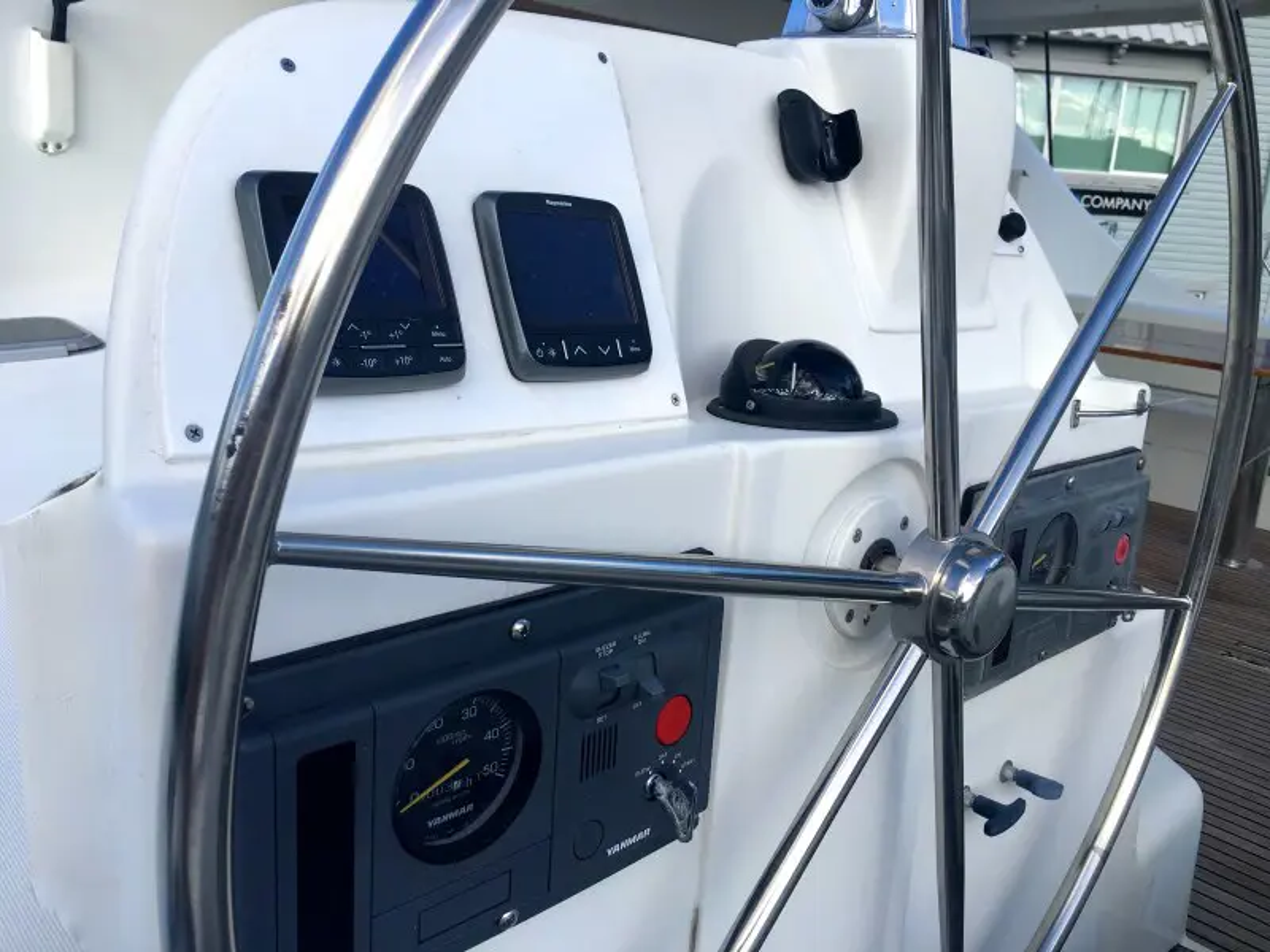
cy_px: 476
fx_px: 1064
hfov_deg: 61.7
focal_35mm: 29
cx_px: 635
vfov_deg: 48.2
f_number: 2.2
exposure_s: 1/938
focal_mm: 4.15
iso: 25
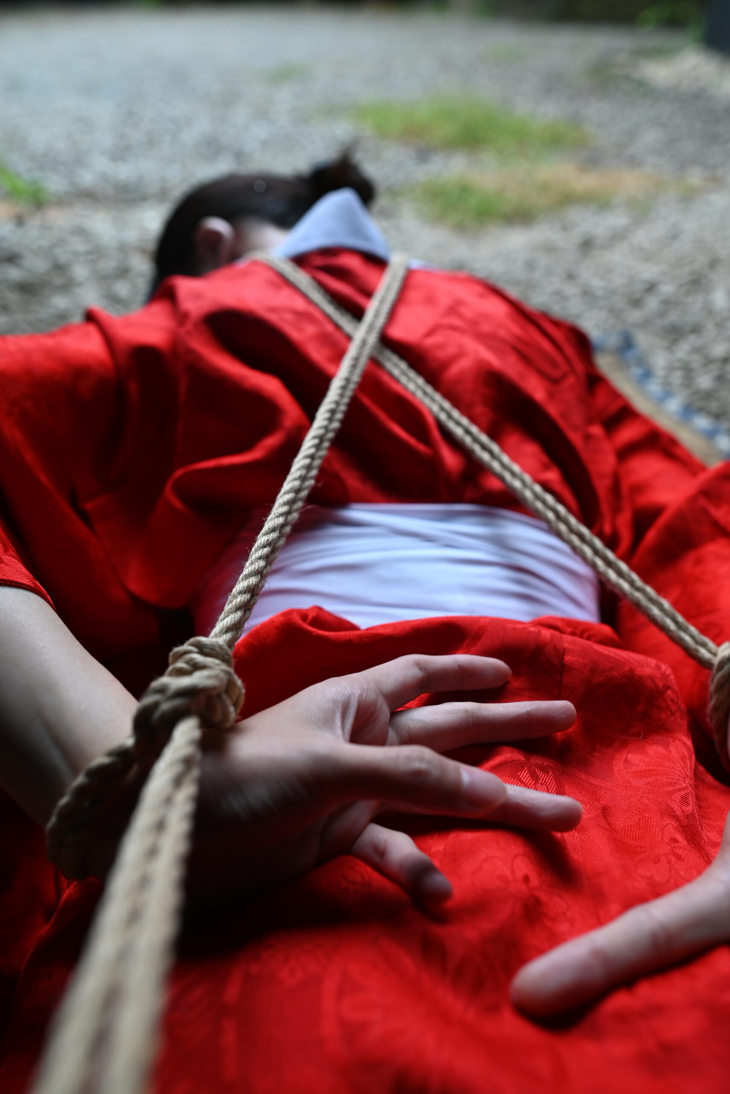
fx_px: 729
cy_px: 547
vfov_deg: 73.7
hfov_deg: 53.2
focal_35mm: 24
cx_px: 365
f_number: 3.5
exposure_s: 1/250
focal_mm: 24
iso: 400
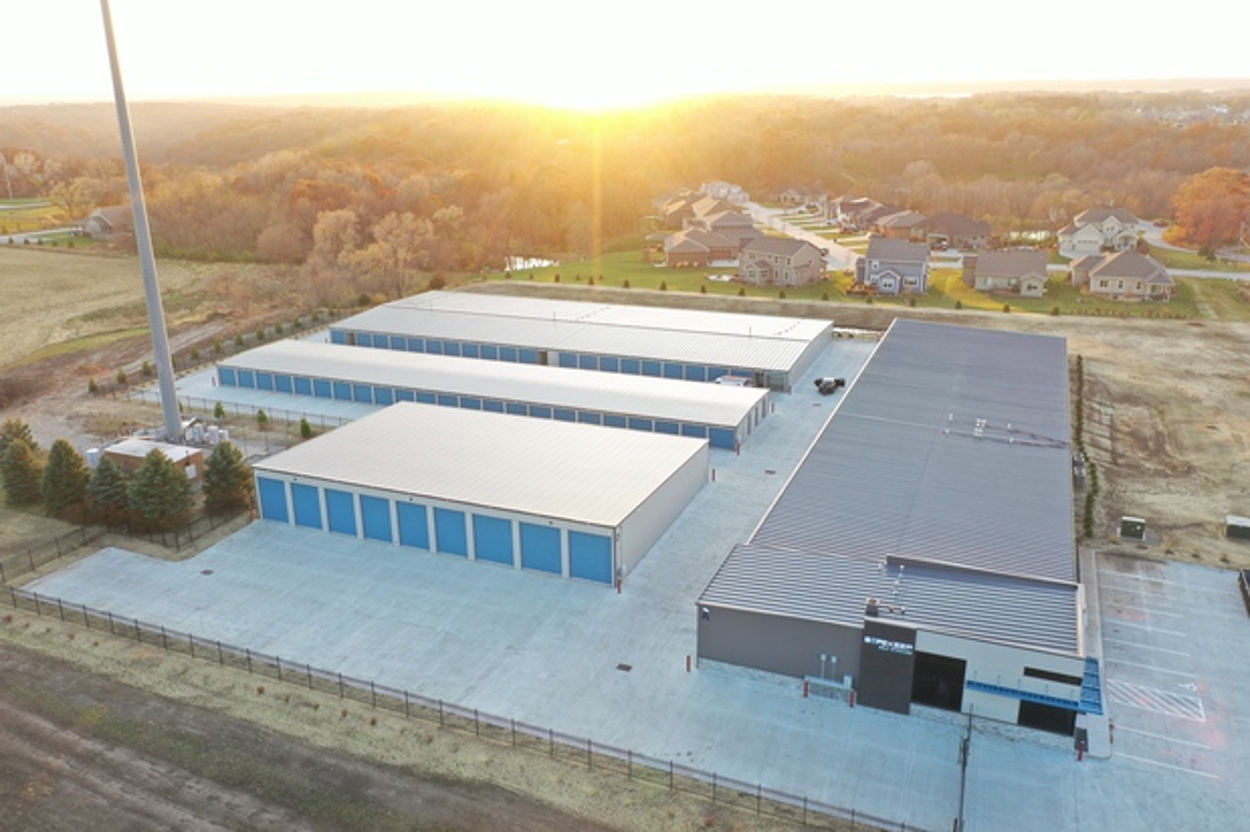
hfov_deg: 65.5
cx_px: 625
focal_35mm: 28
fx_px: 972
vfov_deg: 46.4
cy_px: 416
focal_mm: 10.26
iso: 100
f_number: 3.5
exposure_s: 1/60
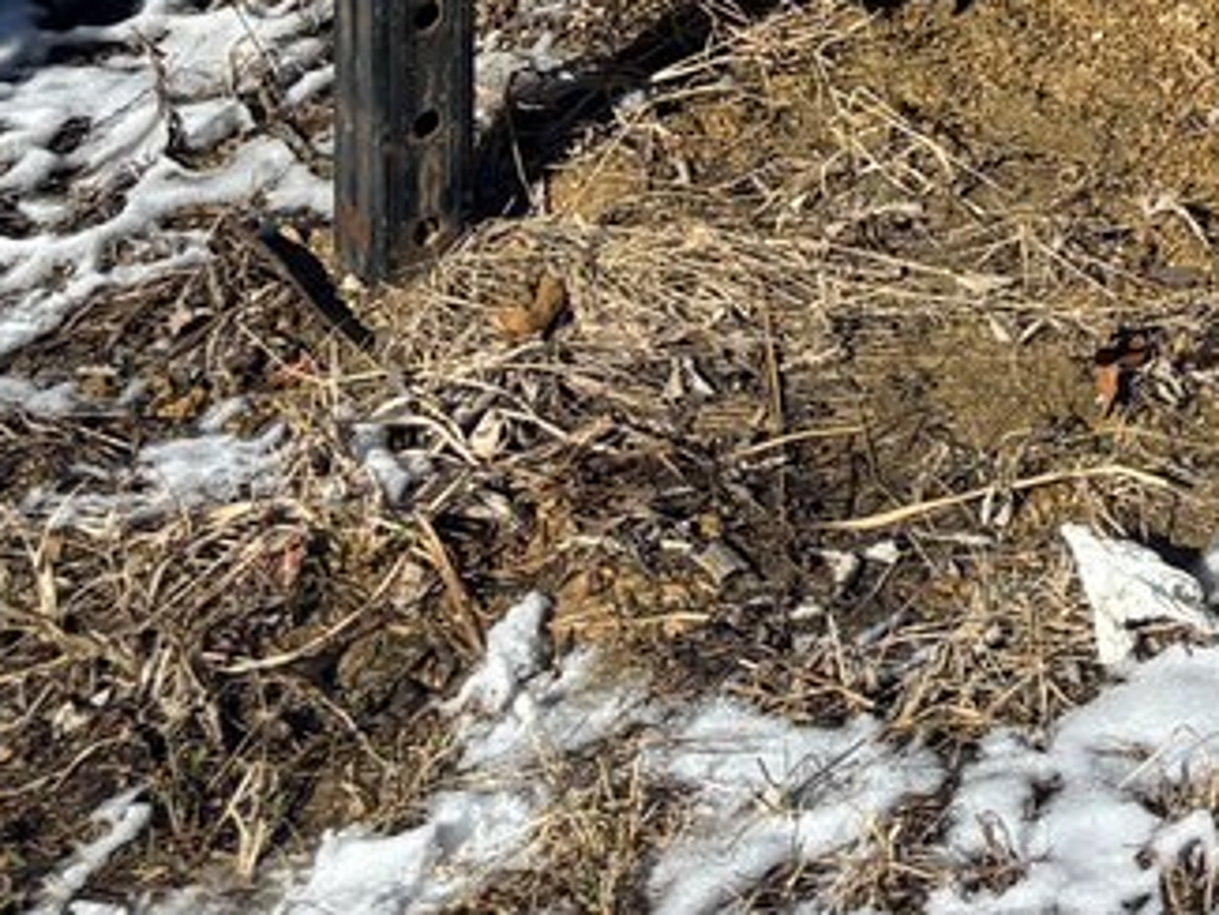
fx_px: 4263
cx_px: 2009
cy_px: -1026
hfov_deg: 14.7
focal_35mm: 121
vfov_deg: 11.0
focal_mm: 5.96
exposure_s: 1/5618
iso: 50
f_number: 1.6
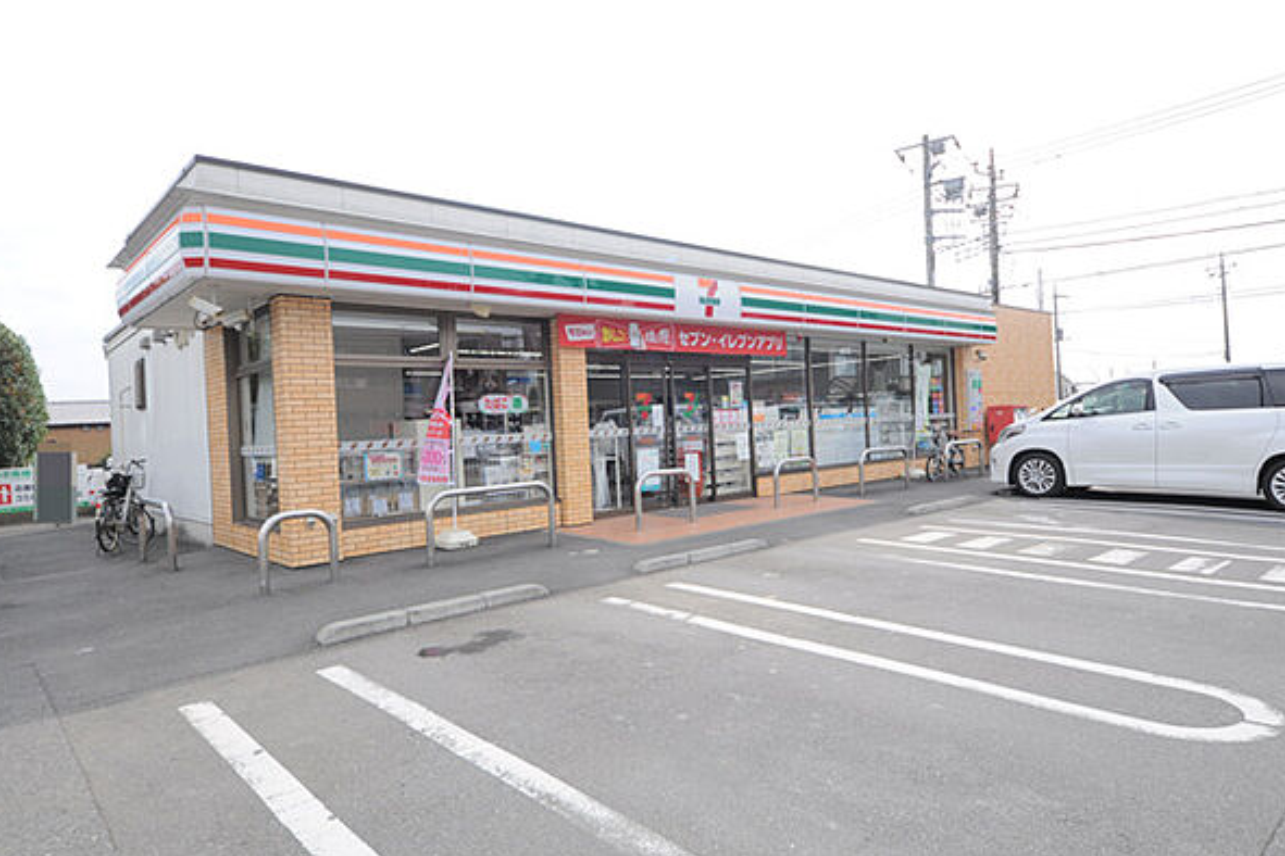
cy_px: 425
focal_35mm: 22
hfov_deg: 78.6
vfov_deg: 57.2
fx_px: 785
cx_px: 644
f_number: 8
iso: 200
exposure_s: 1/250
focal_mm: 14
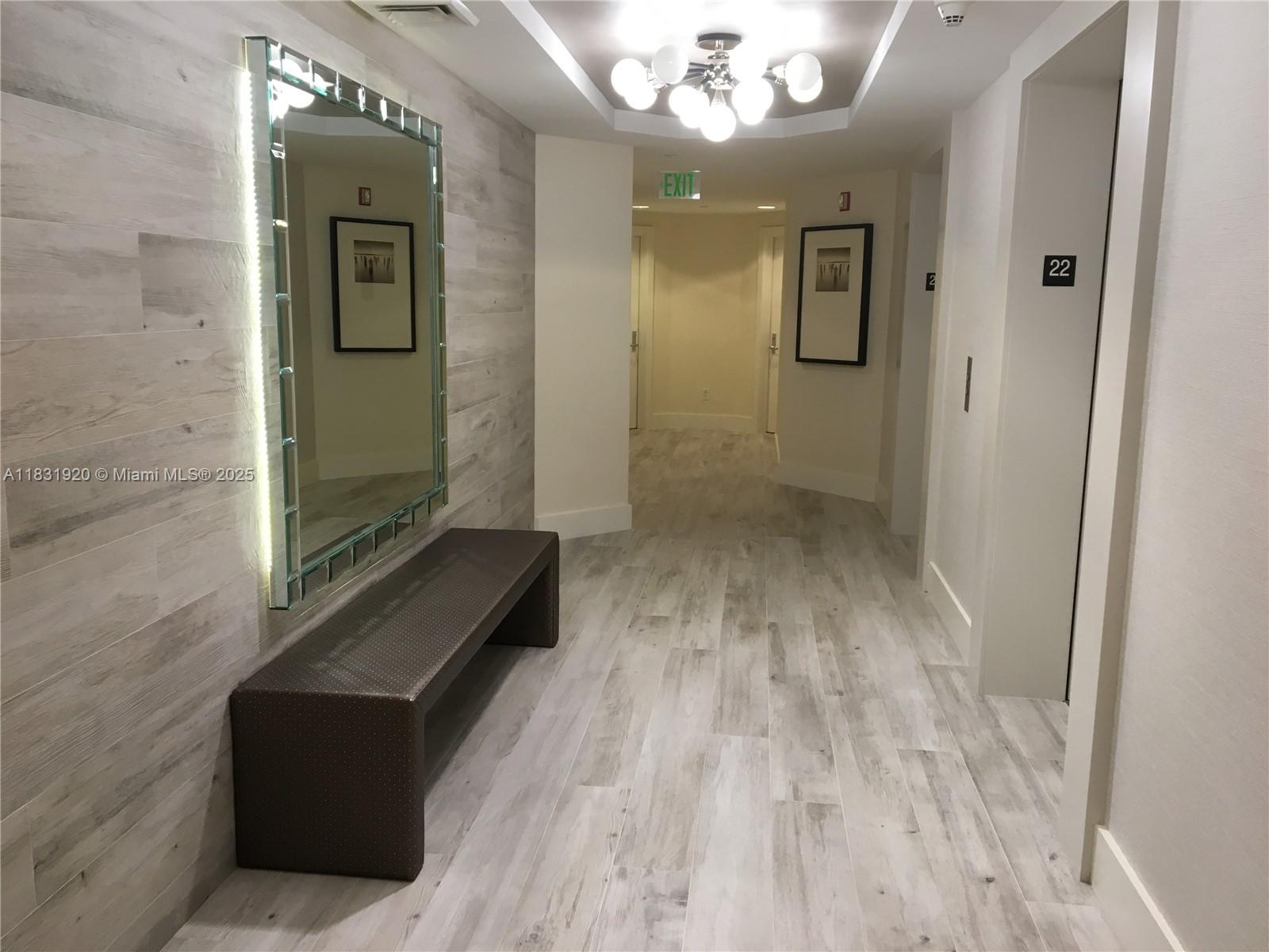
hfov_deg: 61.7
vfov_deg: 48.2
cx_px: 634
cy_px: 476
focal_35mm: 29
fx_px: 1063
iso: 64
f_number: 2.2
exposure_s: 1/30
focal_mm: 4.15
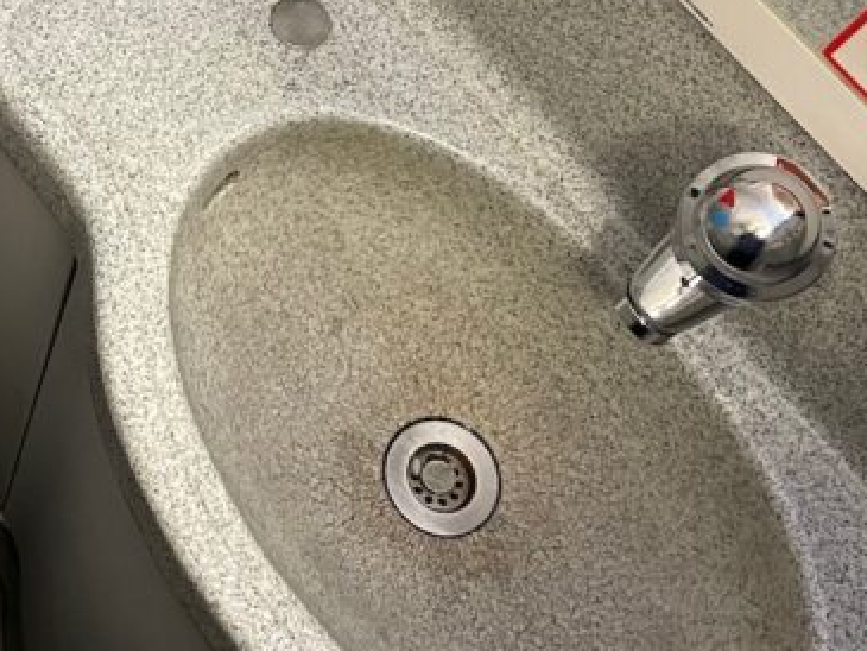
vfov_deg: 19.8
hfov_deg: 25.6
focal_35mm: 73
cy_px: 62
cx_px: 52
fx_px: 1829
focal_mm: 5.1
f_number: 1.6
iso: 500
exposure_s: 1/50
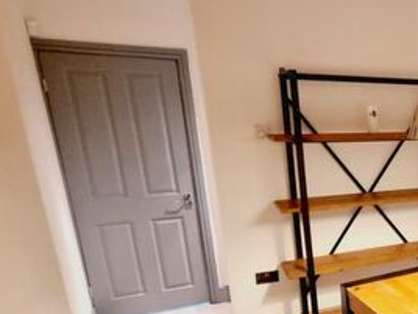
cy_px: 240
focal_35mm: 34
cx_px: 491
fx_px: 411
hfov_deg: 40.0
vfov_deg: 40.5
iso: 400
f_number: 2.2
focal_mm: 2.2
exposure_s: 1/33
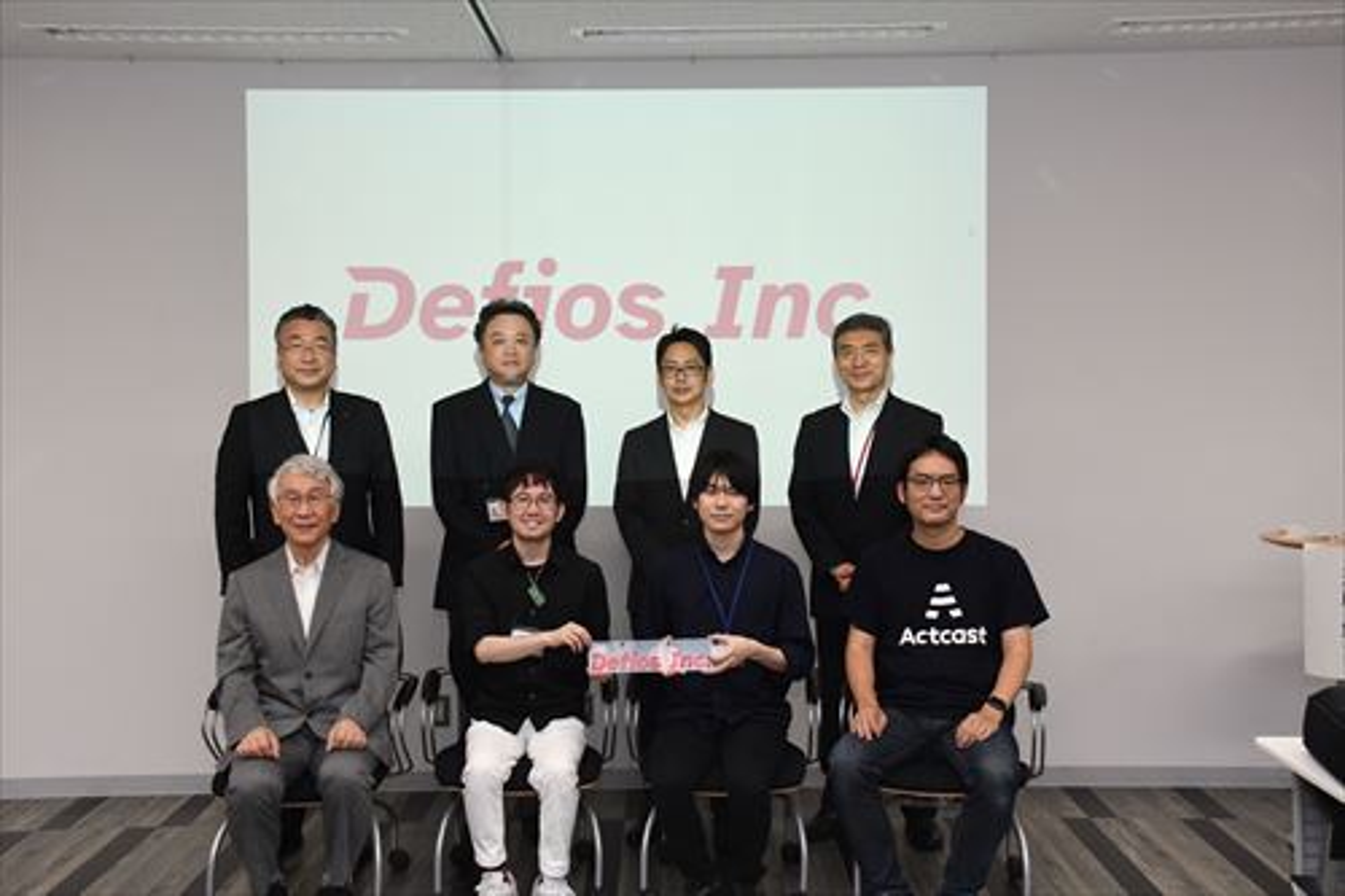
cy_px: 448
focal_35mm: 45
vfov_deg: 29.8
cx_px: 672
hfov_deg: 43.6
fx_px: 1681
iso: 1100
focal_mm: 30
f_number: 5.6
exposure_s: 1/250
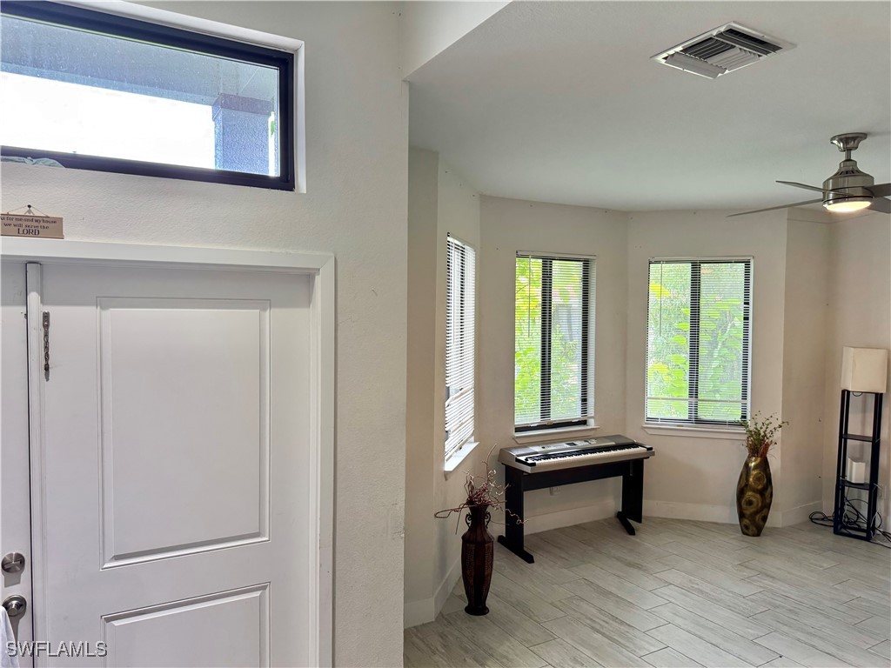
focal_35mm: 24
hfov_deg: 71.6
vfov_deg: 56.8
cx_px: 446
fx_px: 618
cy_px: 334
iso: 200
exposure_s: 1/120
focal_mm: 6.76
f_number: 1.78
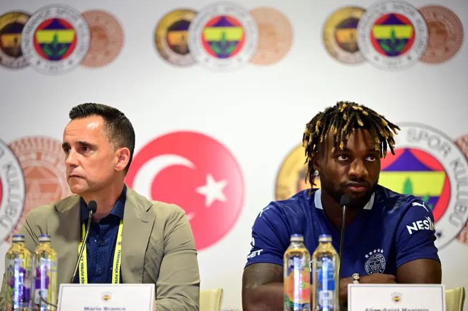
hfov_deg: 14.6
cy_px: 162
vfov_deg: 9.7
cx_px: 229
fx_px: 1832
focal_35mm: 141
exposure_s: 1/100
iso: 2000
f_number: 2.8
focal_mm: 135
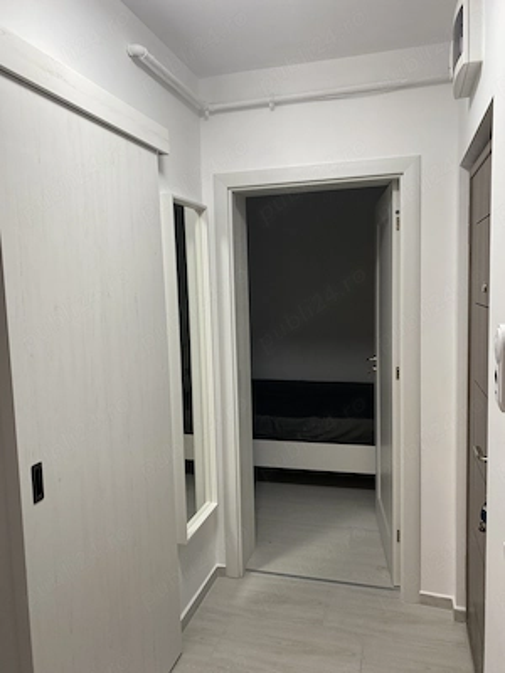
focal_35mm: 26
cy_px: 336
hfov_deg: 53.1
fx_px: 506
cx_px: 252
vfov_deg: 67.3
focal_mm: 4.25
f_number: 1.8
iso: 80
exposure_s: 1/100
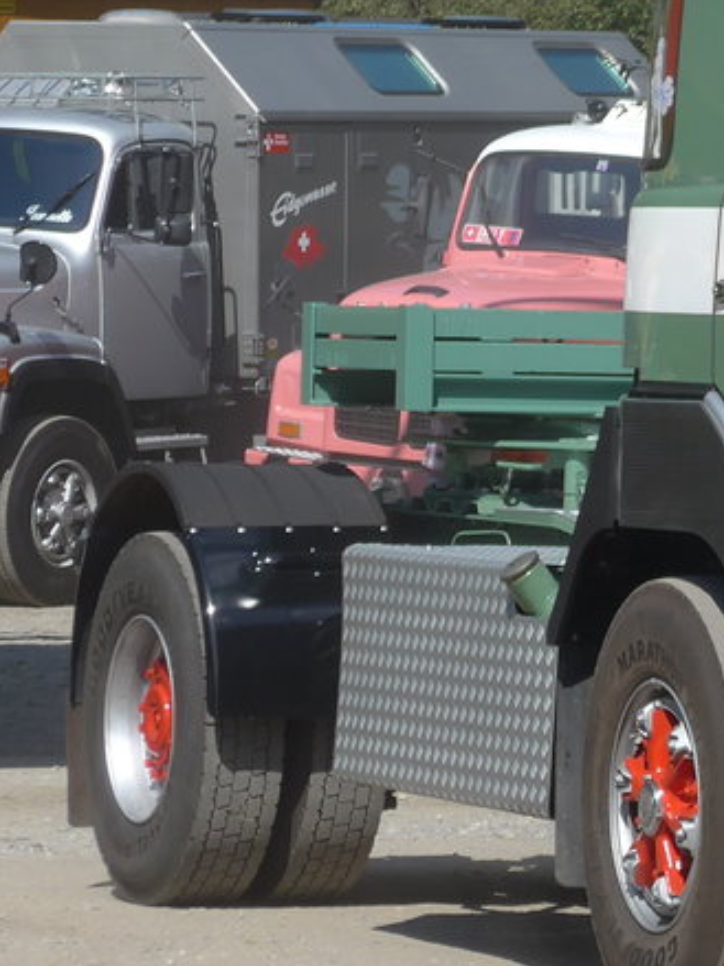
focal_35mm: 246
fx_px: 6864
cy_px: 337
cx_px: 964
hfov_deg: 6.0
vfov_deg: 8.0
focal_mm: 18
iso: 80
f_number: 4.6
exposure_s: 1/640
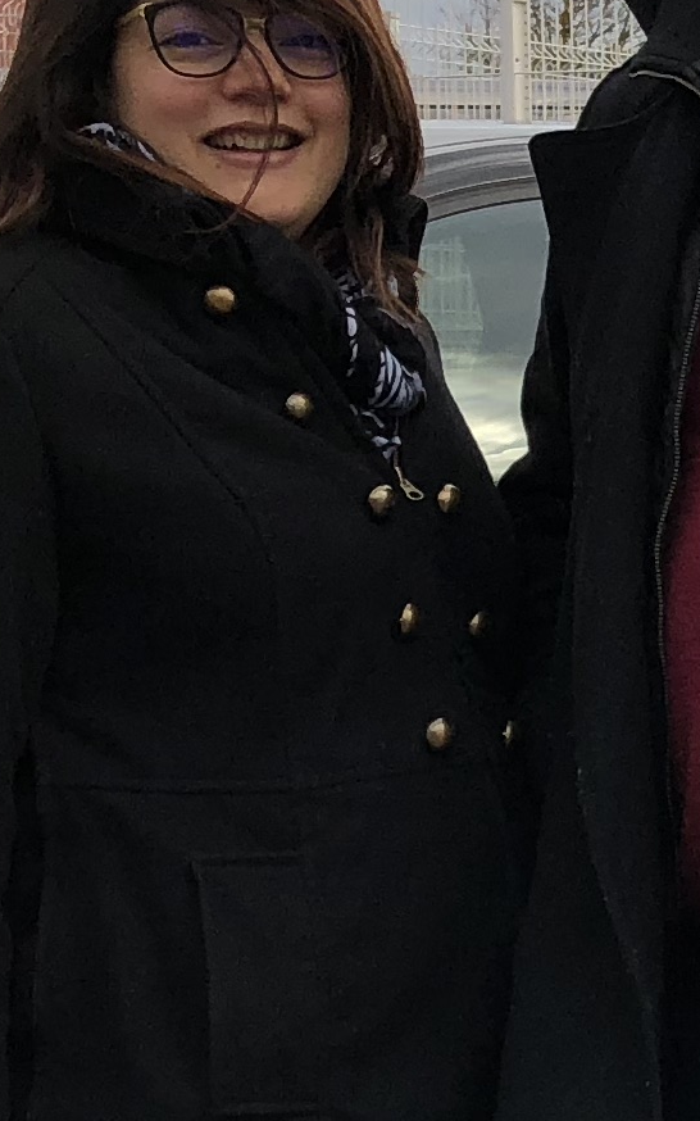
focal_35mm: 137
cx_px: 1212
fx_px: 4183
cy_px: 1080
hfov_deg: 9.2
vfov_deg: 15.0
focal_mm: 3.99
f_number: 1.8
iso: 20
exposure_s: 1/481
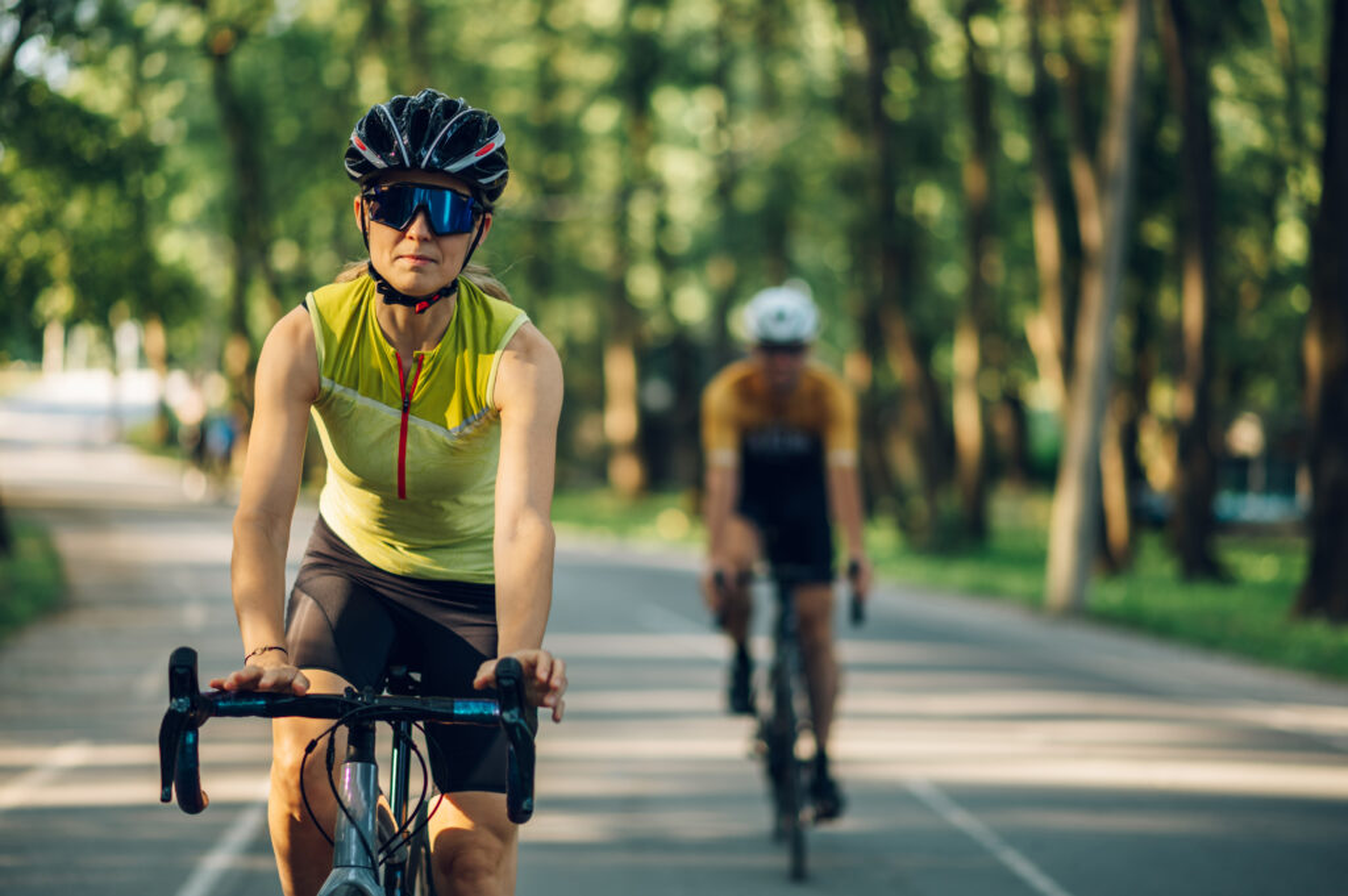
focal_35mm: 85
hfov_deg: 23.9
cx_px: 674
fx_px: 3180
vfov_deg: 16.0
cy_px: 448
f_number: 1.8
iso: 80
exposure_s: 1/200
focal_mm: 85
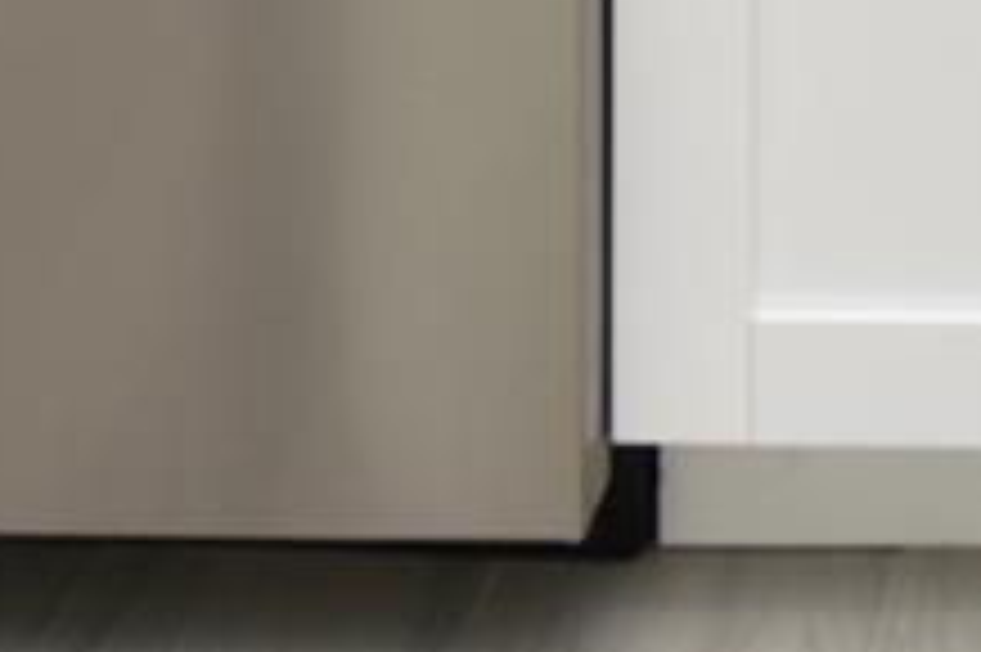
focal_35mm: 110
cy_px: -1596
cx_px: 1624
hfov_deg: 16.3
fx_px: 2995
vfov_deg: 8.8
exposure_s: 1/80
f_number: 4.5
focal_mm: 10
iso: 200
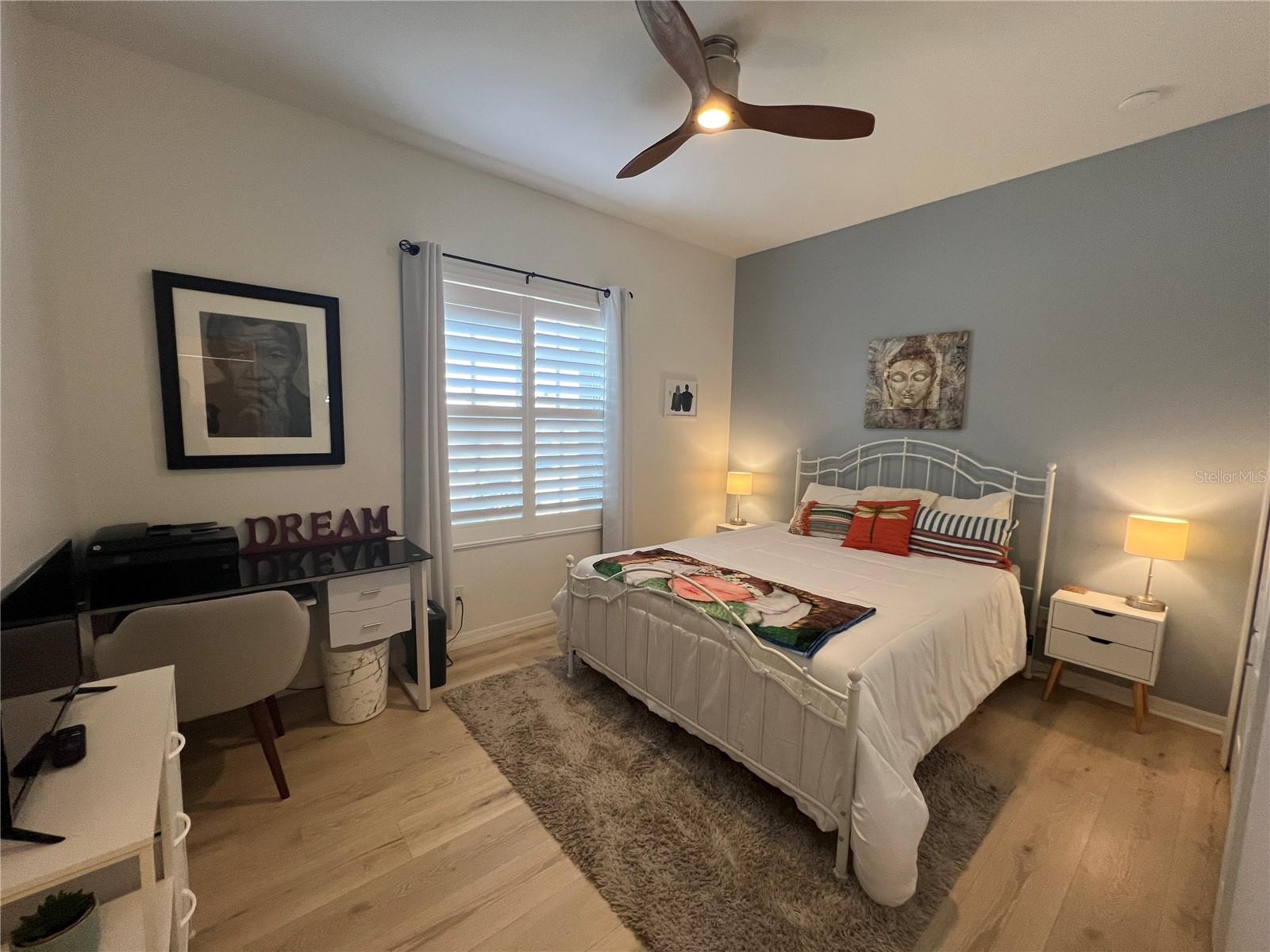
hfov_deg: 106.2
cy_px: 476
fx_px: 477
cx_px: 635
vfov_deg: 89.9
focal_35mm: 13
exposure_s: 1/120
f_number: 1.8
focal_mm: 1.57
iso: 125
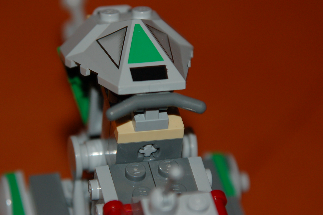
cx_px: 162
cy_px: 108
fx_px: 2286
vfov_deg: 5.4
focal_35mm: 255
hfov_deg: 8.1
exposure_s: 1/60
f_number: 6.3
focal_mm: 170
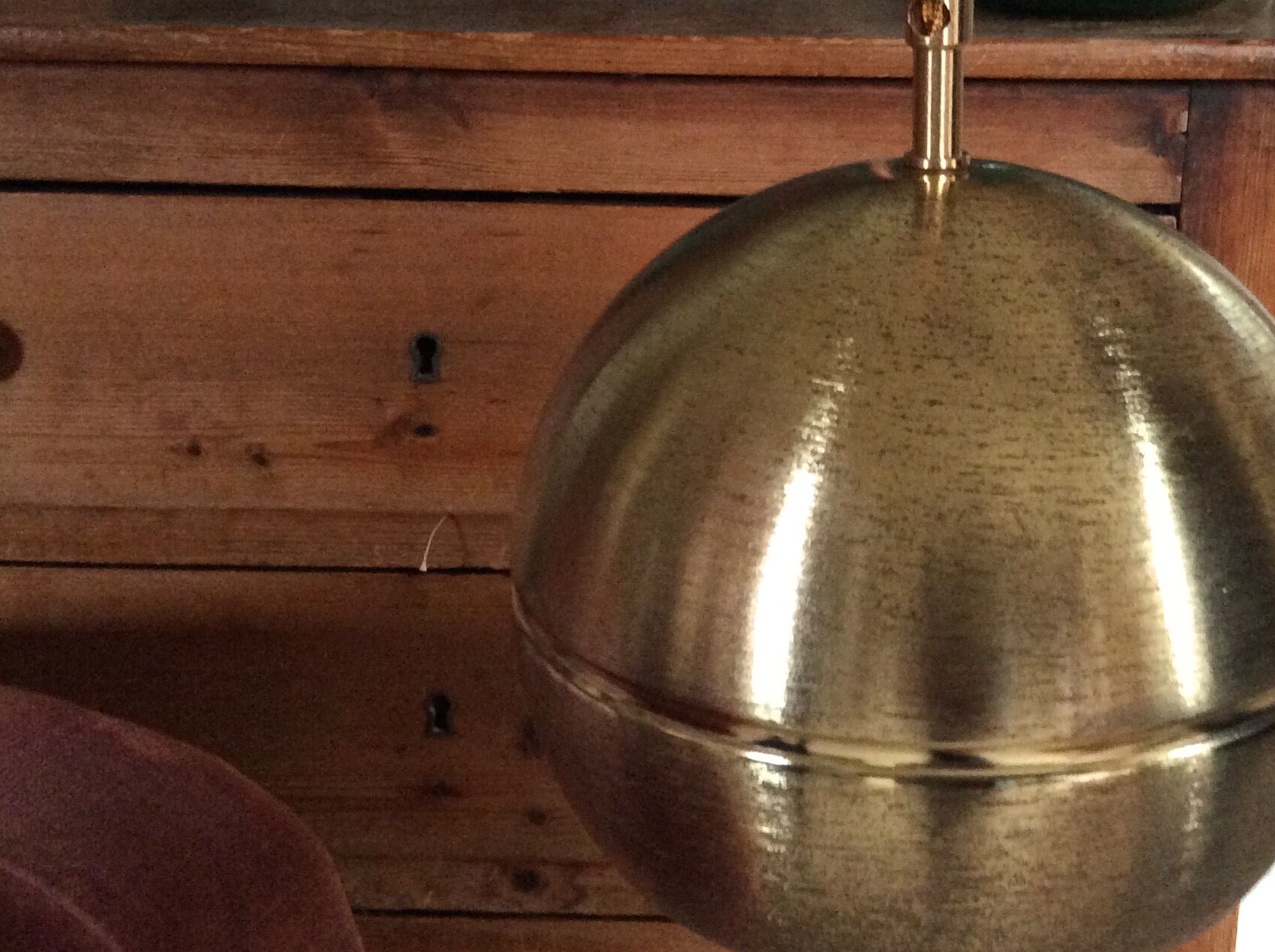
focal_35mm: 49
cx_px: 758
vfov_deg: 29.4
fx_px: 1802
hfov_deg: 38.8
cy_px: 316
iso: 320
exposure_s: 1/17
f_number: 2.4
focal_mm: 3.3
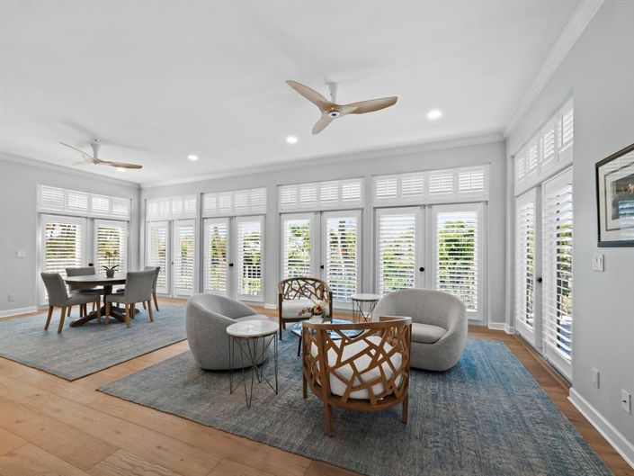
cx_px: 317
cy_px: 238
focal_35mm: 14
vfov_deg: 85.7
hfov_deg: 102.1
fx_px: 256
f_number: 11
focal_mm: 7
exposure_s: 1/2
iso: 250
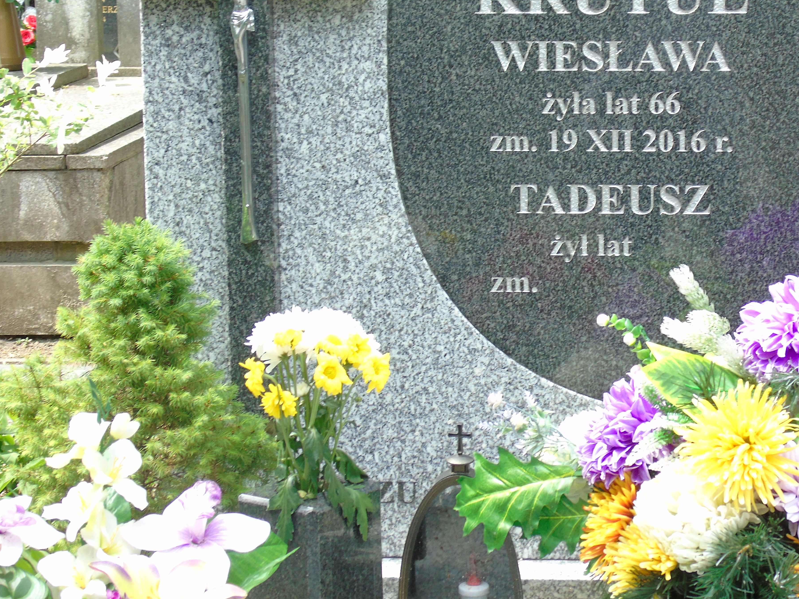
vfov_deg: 16.5
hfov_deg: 21.9
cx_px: 533
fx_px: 2054
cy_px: 182
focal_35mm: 89
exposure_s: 1/50
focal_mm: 11
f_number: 4.5
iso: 80
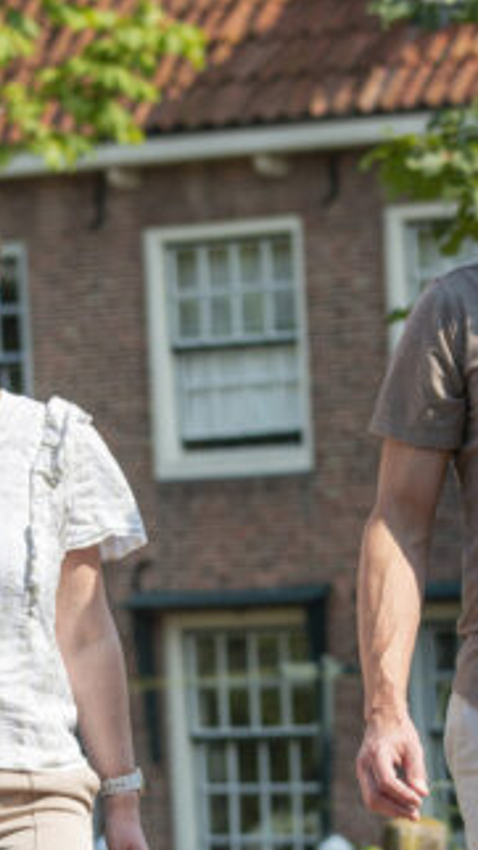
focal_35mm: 283
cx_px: 119
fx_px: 6380
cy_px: 688
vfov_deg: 7.6
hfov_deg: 4.3
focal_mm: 85
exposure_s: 1/1000
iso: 160
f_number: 4
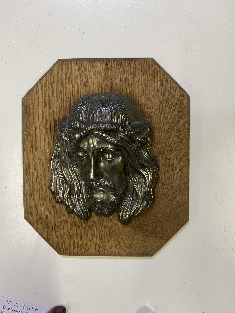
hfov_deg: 53.1
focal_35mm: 26
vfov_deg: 67.3
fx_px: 235
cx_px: 118
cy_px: 156
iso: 200
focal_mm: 4.25
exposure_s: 1/50
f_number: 1.8
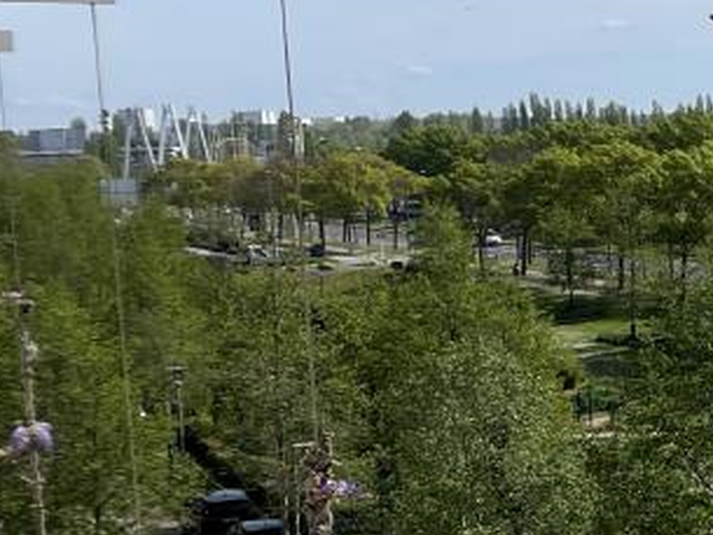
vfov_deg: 13.6
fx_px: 2246
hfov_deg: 15.1
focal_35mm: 109
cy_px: 388
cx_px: 1368
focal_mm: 4.2
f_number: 1.6
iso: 32
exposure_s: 1/4651
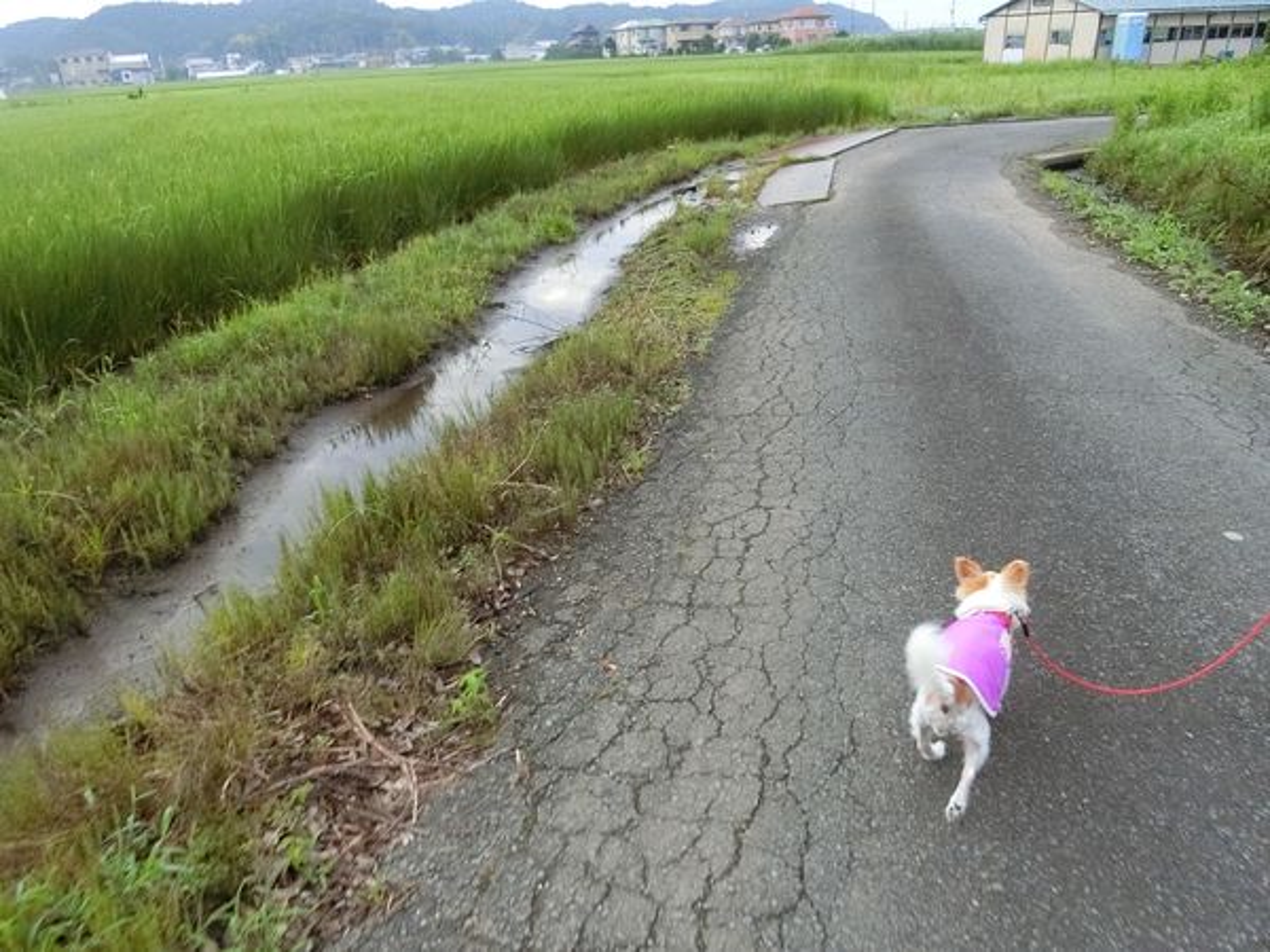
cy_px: 476
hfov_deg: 69.4
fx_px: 917
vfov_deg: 54.9
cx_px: 635
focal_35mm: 25
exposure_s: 1/125
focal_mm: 4.5
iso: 800
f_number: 3.5
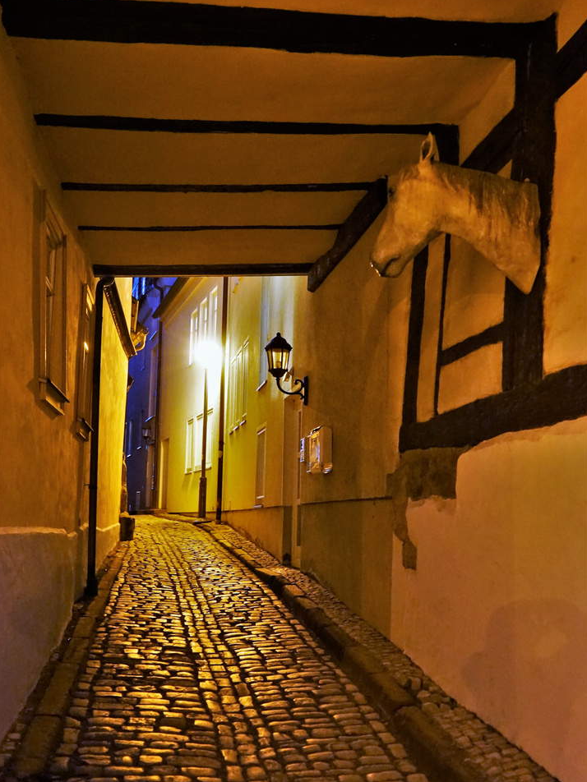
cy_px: 406
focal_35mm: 36
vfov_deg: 51.3
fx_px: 814
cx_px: 294
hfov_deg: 39.7
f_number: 4
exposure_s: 1/15
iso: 6400
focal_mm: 33
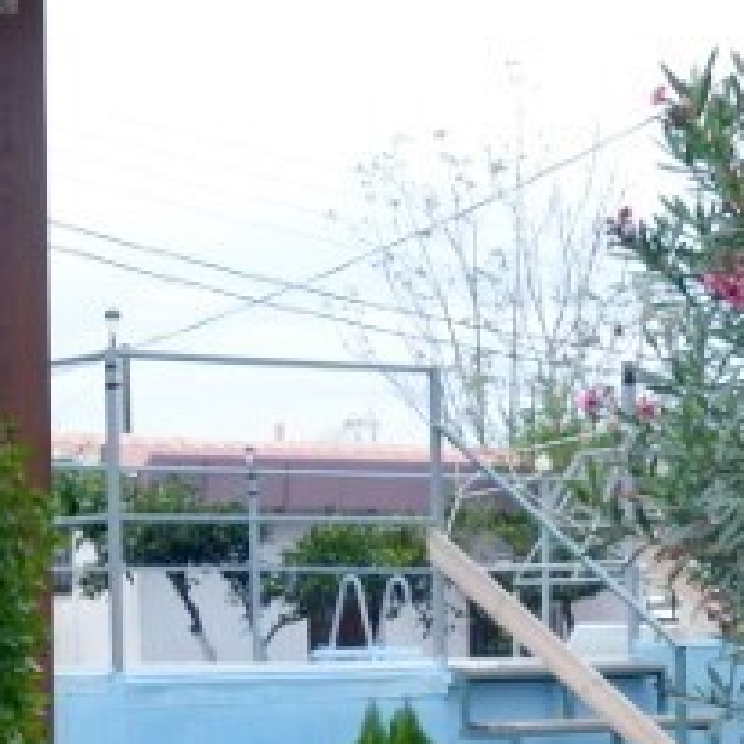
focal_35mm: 114
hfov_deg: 15.1
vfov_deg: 15.2
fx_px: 2772
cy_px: 634
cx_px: 79
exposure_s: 1/200
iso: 100
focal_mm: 18
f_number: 4.5
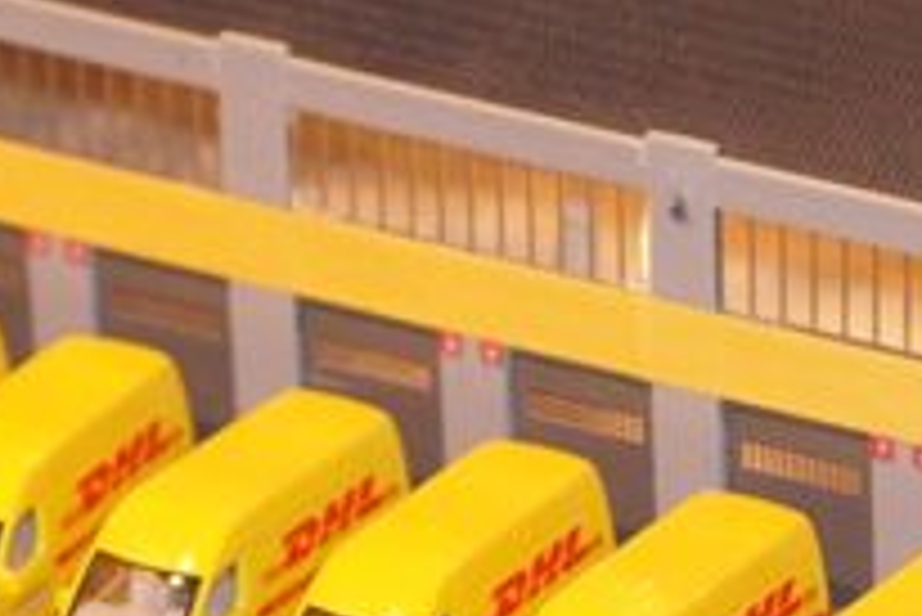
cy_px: 704
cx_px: 733
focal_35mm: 329
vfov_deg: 4.2
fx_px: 8432
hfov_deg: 6.3
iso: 3200
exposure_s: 1/160
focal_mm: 90
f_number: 5.6
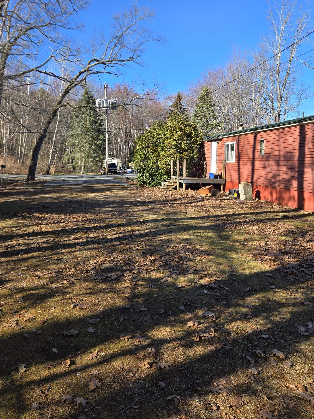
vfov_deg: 63.1
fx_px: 339
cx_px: 163
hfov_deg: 49.7
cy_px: 176
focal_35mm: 28
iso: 25
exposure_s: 1/803
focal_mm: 5.4
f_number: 1.8
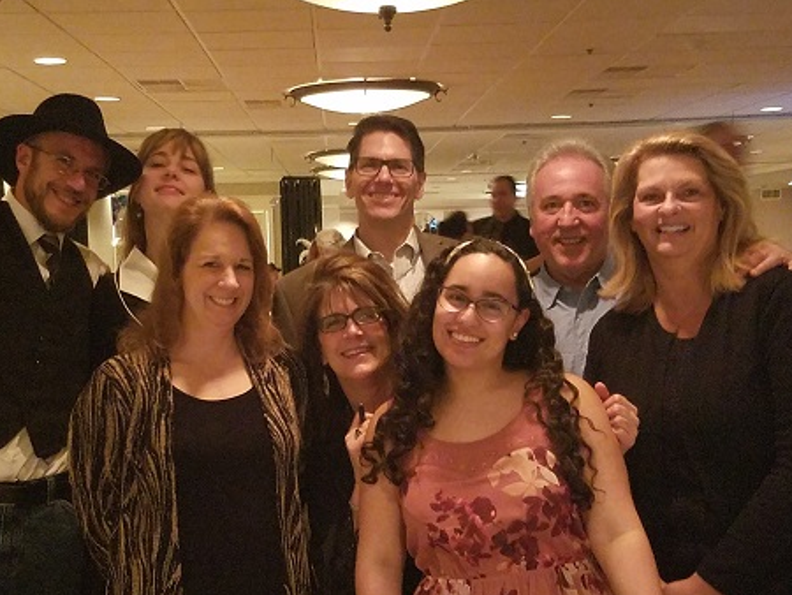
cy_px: 366
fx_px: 824
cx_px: 348
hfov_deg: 51.2
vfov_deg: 39.5
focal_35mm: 36
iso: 640
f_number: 1.7
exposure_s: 1/10
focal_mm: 4.25
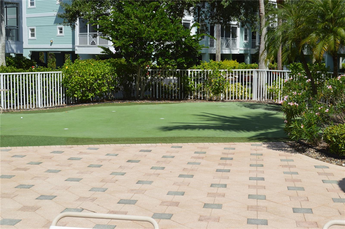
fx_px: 517
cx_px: 172
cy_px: 114
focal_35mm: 54
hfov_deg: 36.9
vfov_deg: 25.0
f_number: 10
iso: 100
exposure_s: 1/200
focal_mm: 36
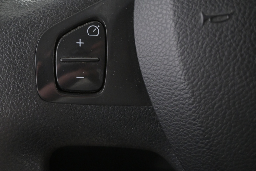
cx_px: 80
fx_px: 330
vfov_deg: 28.9
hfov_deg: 41.8
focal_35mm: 46
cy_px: 59
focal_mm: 21.5
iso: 2500
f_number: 4
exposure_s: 1/40
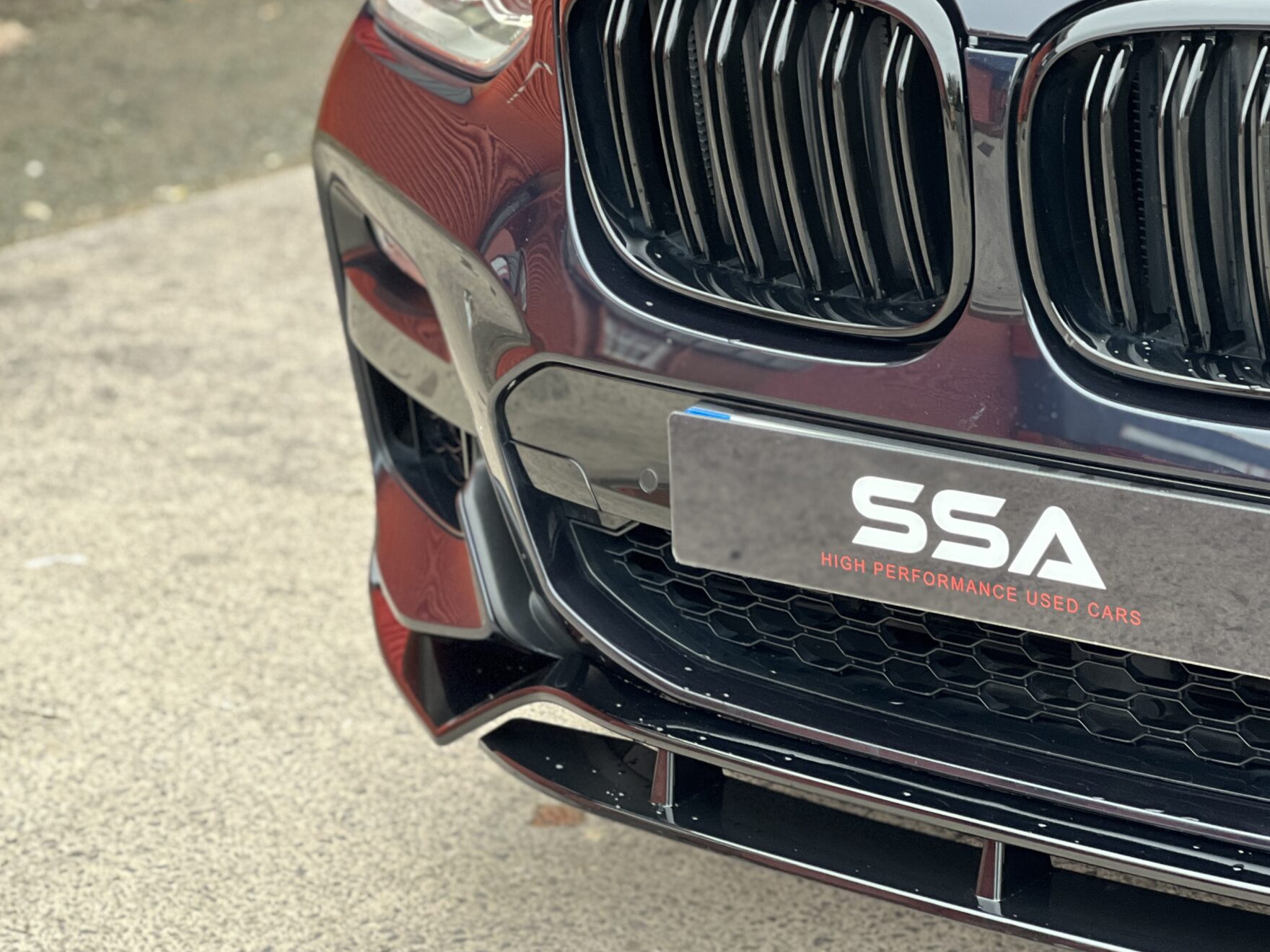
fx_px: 4109
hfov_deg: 17.6
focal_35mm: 112
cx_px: 612
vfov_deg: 13.2
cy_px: 315
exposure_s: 1/71
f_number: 2.8
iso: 250
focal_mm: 9
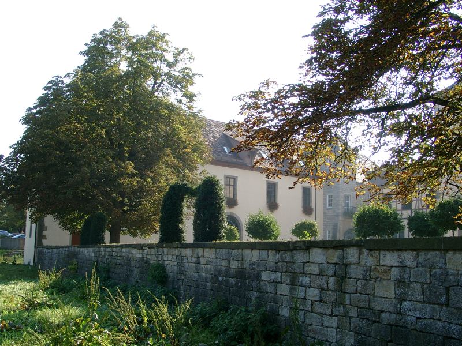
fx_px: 507
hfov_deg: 49.0
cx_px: 231
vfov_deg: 37.7
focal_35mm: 38
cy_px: 173
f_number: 4
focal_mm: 8.02
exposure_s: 1/233
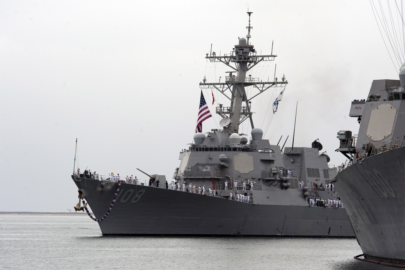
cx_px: 202
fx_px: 2473
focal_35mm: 220
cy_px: 135
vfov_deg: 6.2
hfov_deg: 9.4
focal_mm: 220
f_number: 10
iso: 320
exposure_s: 1/400
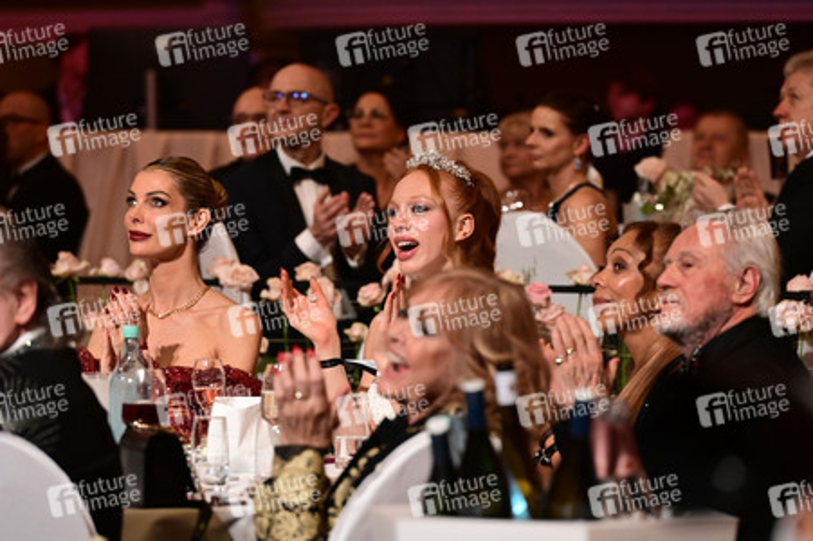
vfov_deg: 6.9
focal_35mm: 200
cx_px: 406
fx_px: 4513
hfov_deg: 10.3
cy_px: 270
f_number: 5
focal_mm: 200
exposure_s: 1/250
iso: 8000
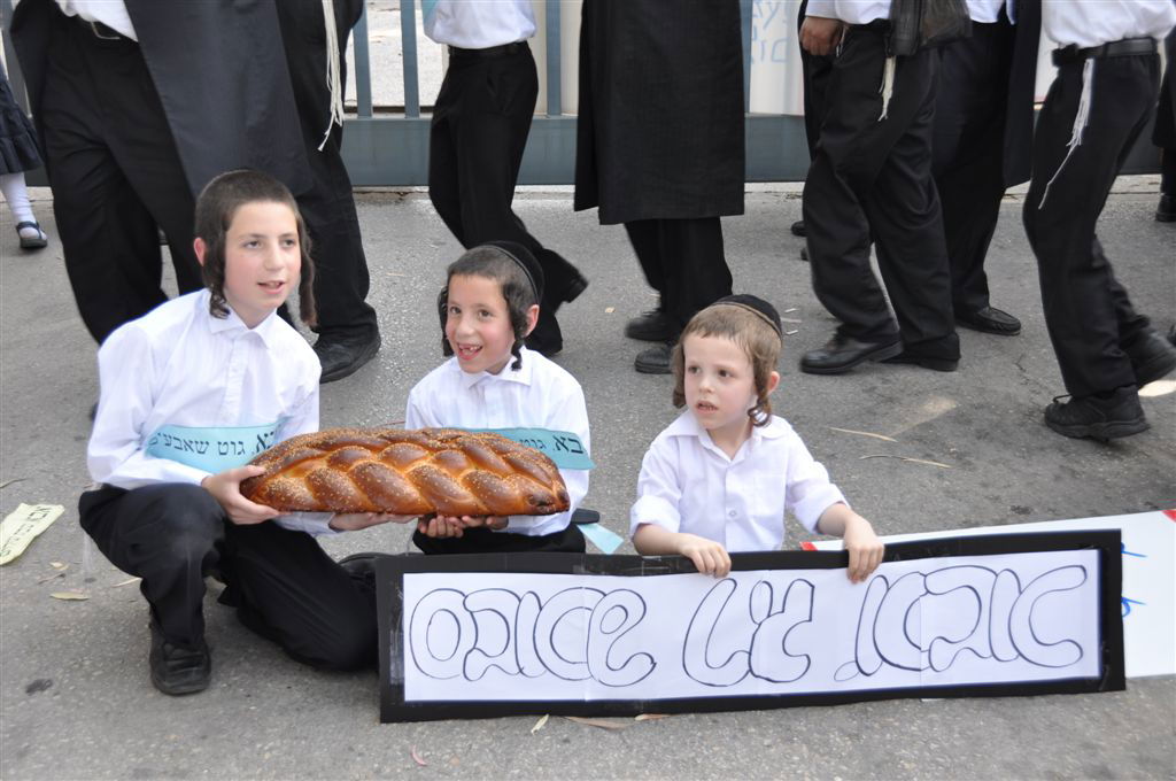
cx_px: 588
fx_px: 1566
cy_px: 390
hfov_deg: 41.2
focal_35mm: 48
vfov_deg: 28.0
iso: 200
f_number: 5.6
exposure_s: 1/125
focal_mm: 32
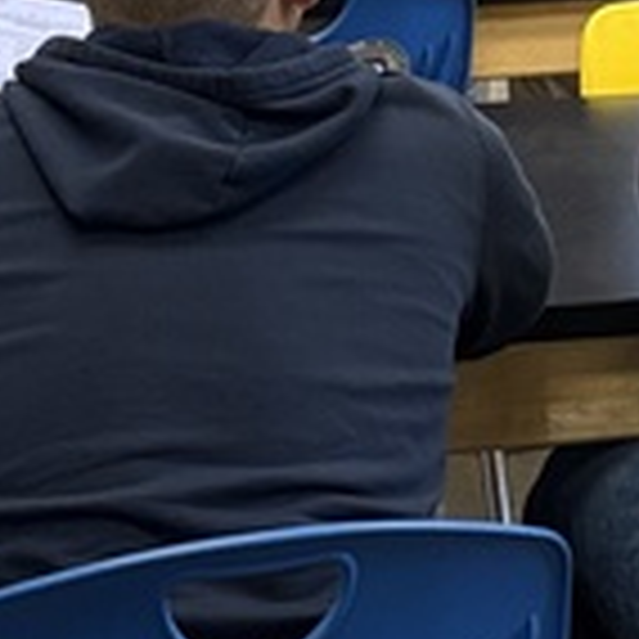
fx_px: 3467
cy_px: -346
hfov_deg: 10.3
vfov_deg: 10.2
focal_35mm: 166
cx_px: 860
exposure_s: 1/60
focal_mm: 5.96
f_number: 1.6
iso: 160
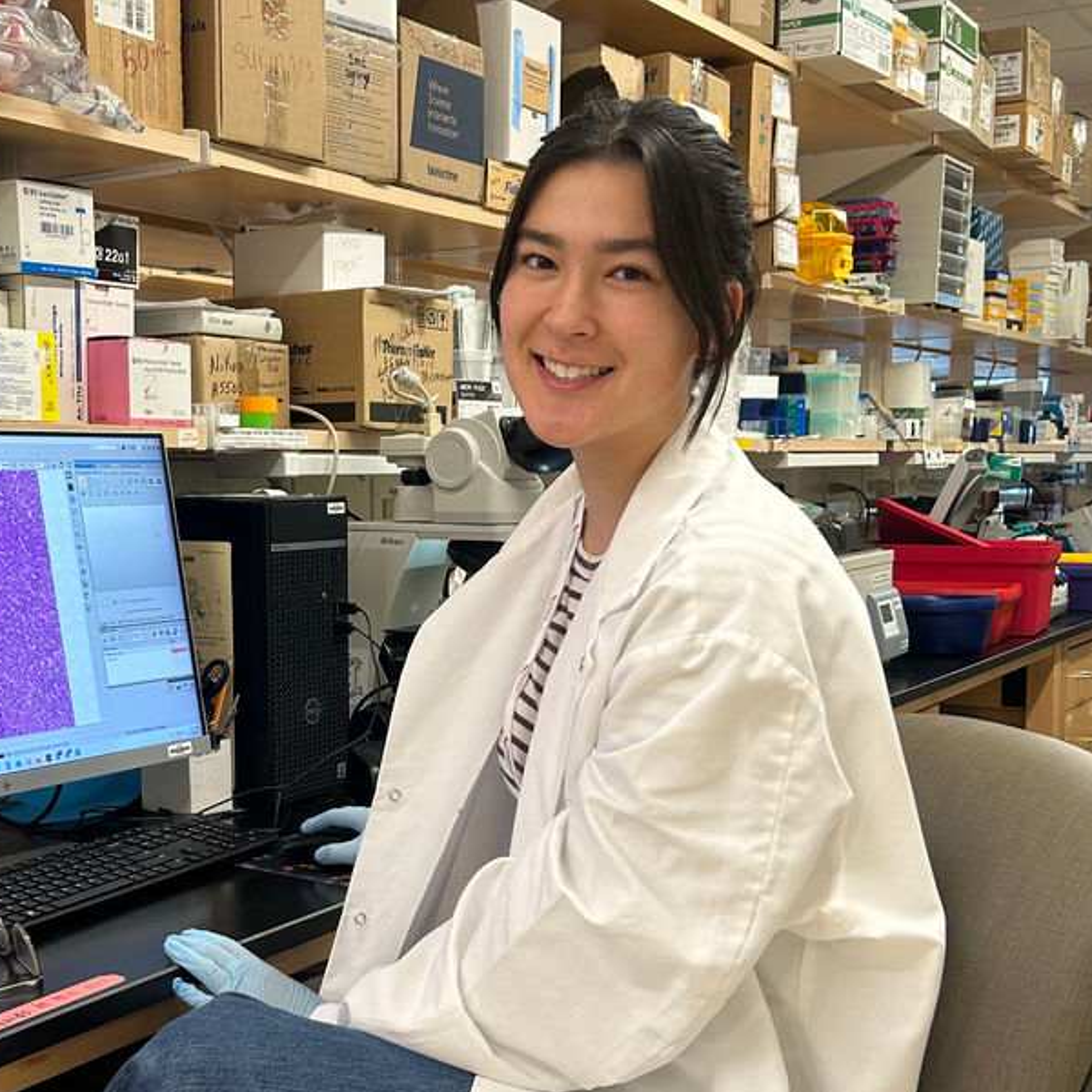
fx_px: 1749
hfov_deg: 34.2
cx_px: 322
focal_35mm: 49
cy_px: 668
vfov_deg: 34.5
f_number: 1.5
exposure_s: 1/60
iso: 80
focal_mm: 5.7
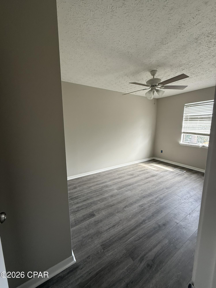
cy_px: 144
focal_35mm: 14
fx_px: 116
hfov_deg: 85.7
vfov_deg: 102.1
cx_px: 108
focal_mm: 2.22
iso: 125
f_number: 2.2
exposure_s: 1/99
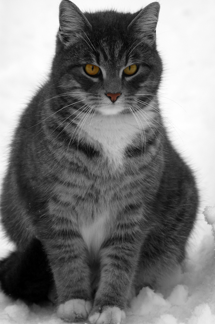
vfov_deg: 6.9
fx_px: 2693
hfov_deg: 4.6
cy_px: 162
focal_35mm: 300
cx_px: 108
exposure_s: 1/125
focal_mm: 200
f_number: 11
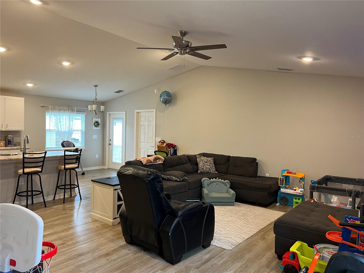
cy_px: 136
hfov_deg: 67.3
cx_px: 182
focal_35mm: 26
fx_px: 273
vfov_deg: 53.1
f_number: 1.5
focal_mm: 5.7
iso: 160
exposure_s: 1/60
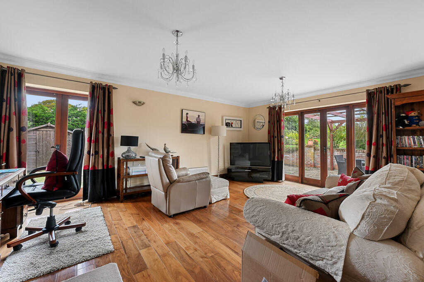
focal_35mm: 14
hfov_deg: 104.3
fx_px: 165
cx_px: 212
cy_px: 141
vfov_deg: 81.1
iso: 400
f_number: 8
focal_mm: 14
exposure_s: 1.6
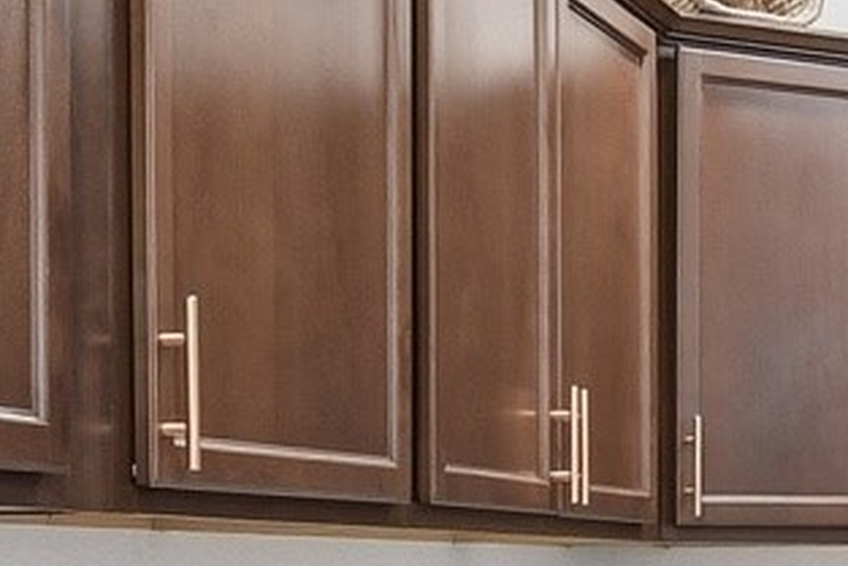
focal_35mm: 91
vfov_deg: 14.8
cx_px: 615
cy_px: 546
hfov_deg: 22.2
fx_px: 2144
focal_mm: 10
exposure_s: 1/13
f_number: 9
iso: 250
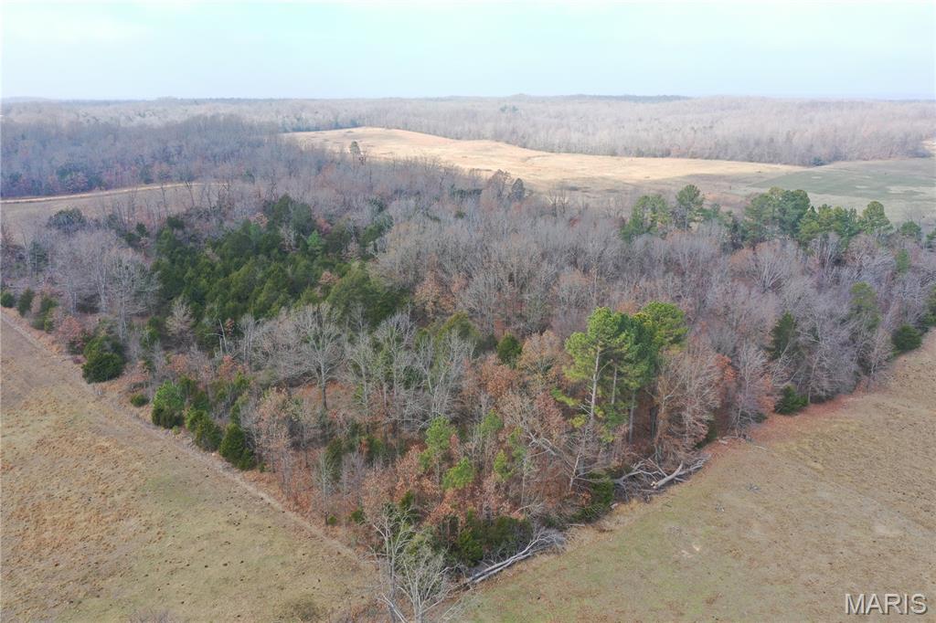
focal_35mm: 28
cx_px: 468
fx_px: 728
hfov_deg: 65.5
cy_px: 312
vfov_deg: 46.4
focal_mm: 10.26
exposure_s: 1/200
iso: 100
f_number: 4.5
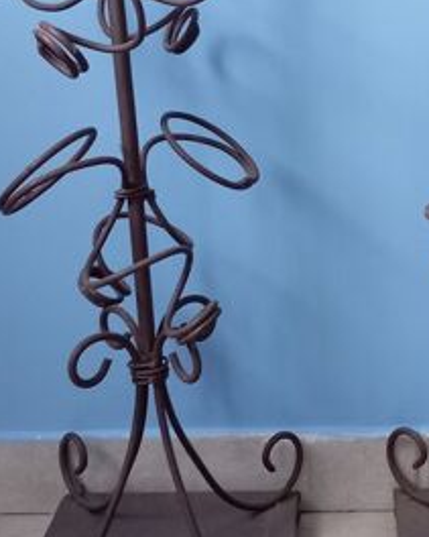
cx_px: 350
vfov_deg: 29.4
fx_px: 1016
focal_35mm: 64
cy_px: 187
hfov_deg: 23.4
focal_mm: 4
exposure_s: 1/25
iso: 400
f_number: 1.8
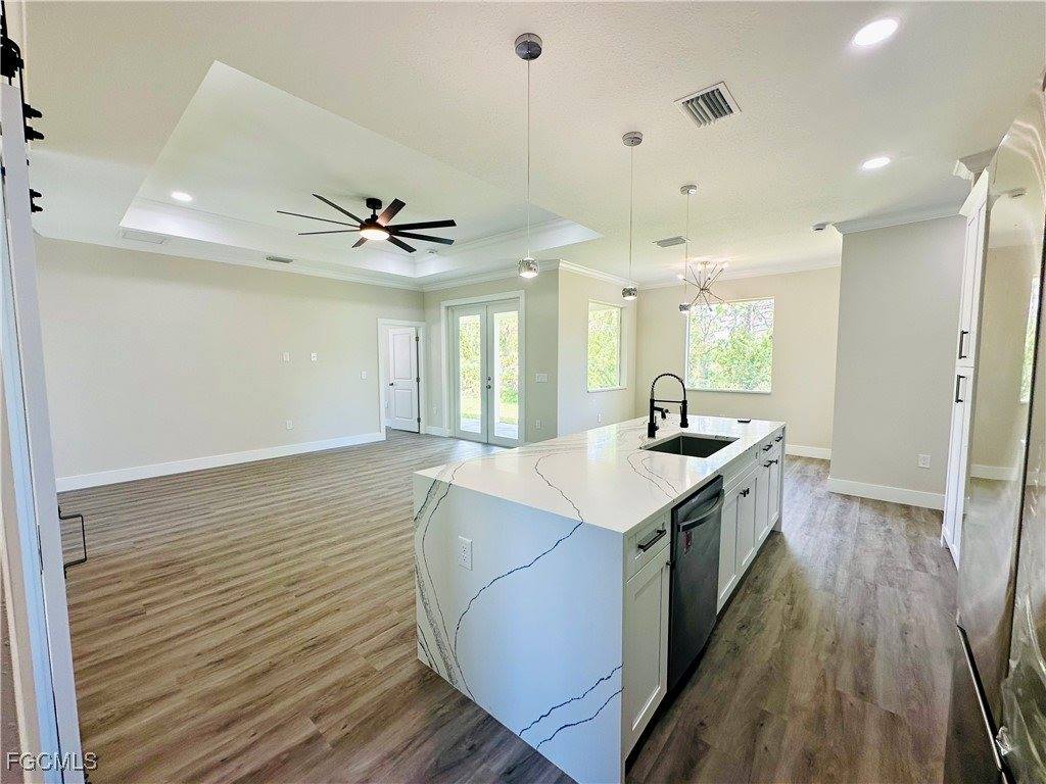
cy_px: 392
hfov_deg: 102.1
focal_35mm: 14
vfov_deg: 85.7
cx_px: 523
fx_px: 423
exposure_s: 1/120
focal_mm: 2.22
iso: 50
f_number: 2.2
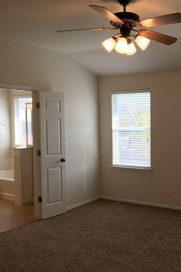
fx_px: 309
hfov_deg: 31.4
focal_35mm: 41
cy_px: 135
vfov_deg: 47.4
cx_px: 156
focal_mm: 4.15
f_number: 2.2
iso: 25
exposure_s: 1/120
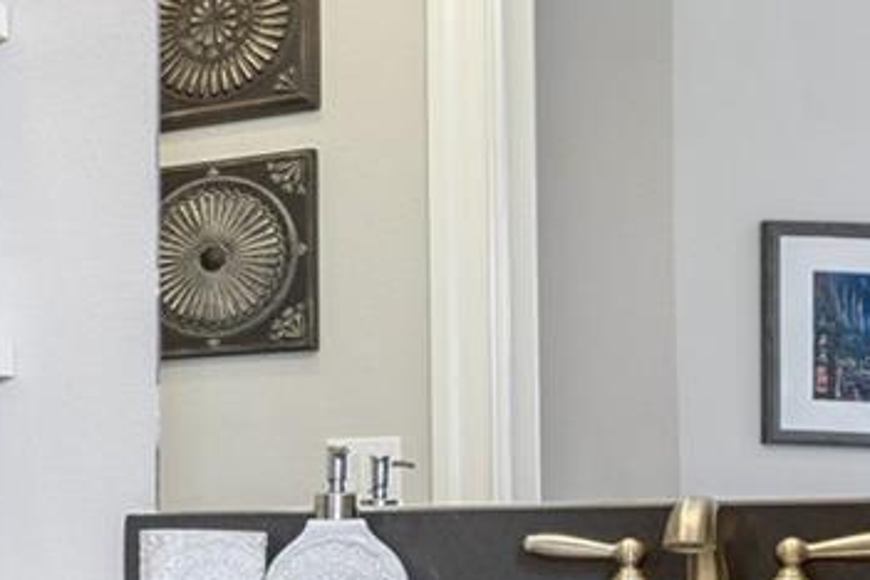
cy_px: 587
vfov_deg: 18.2
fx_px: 1764
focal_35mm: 73
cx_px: -414
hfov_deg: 22.8
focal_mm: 16
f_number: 10
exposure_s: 1/15
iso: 800
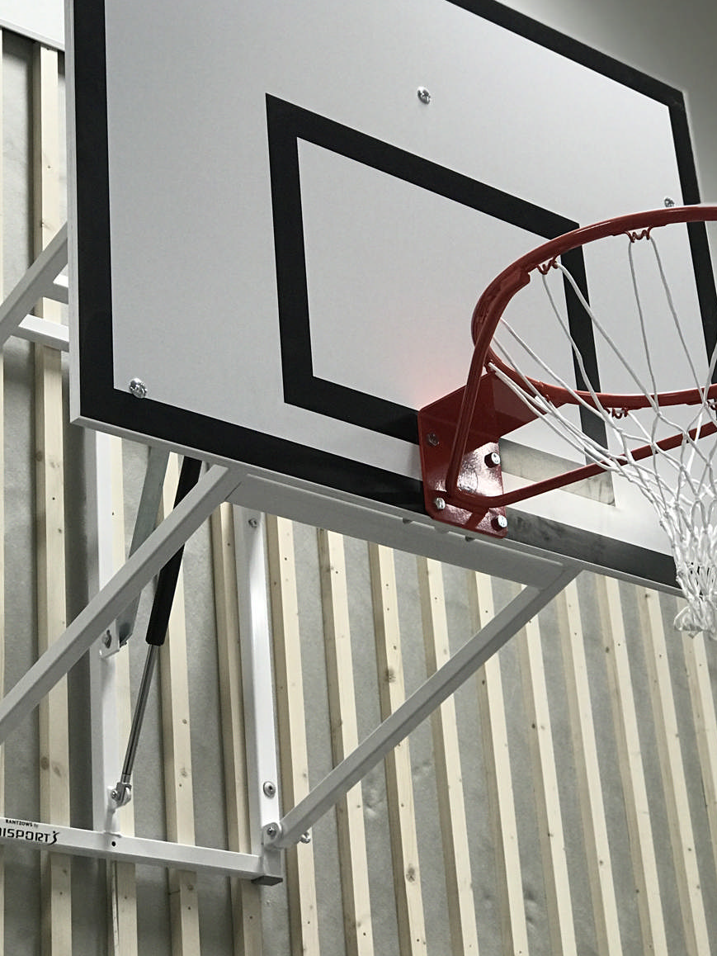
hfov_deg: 17.6
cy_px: 393
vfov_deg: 23.3
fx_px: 2319
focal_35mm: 84
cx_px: 370
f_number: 2.8
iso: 80
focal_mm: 6.6
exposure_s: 1/52
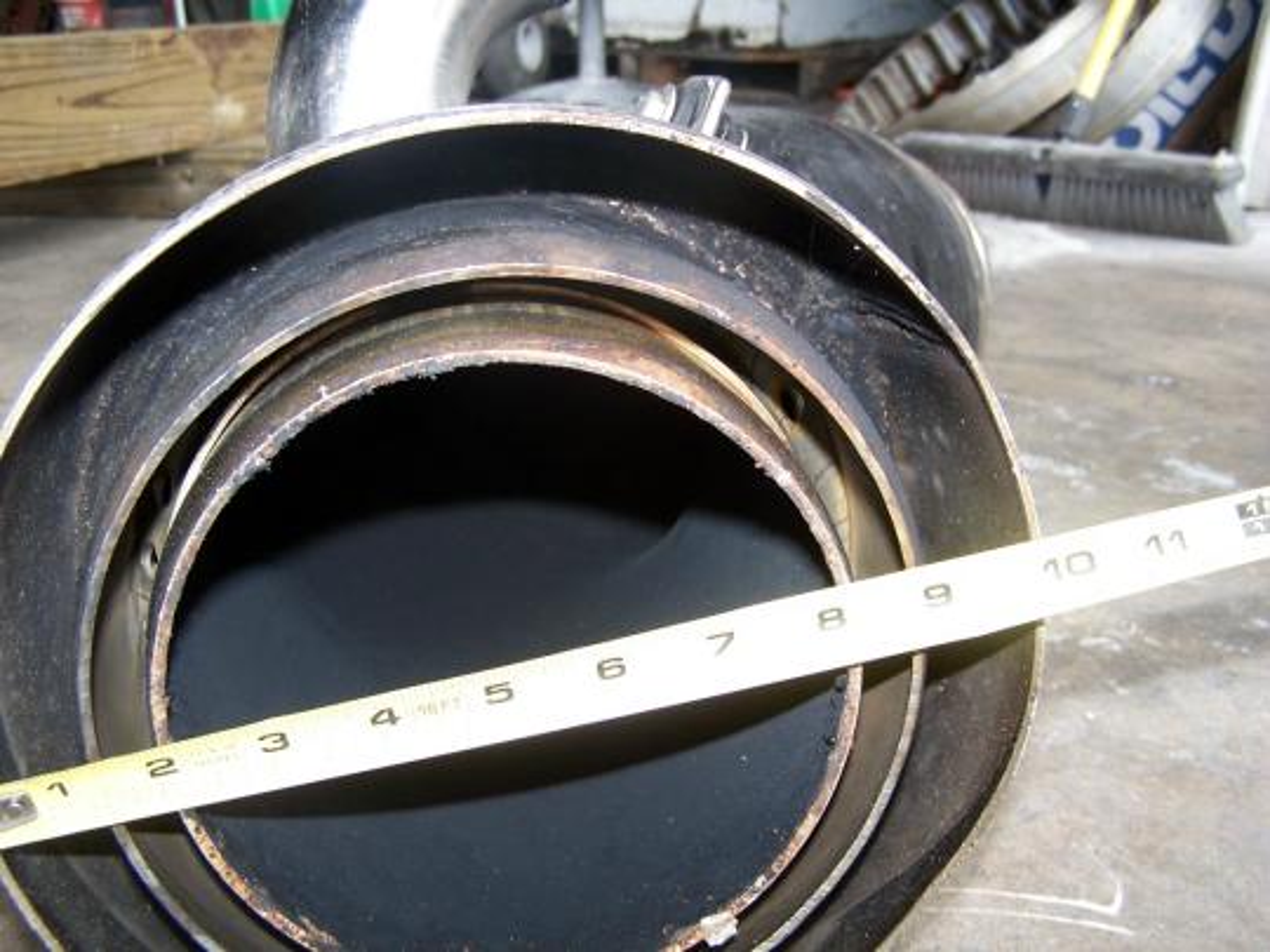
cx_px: 635
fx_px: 1394
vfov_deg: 37.7
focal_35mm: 38
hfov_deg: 49.0
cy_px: 476
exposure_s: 1/60
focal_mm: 6.3
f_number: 2.8
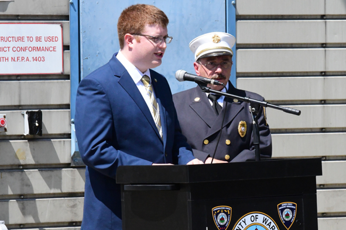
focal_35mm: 390
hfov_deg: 5.3
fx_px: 3748
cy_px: 138
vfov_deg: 3.5
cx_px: 206
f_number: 20
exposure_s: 1/1600
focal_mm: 200
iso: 5000
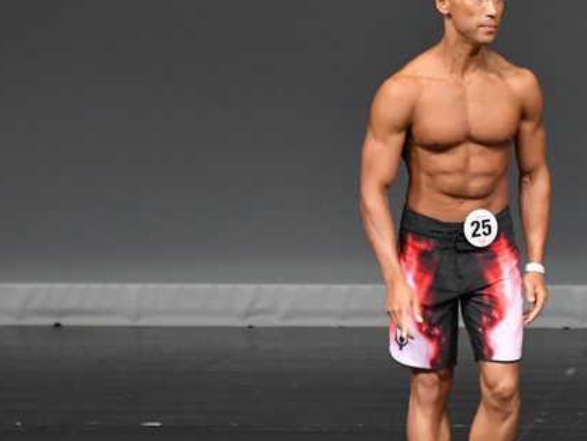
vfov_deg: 2.4
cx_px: 493
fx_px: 10449
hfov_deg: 3.2
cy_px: 247
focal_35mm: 616
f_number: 5.6
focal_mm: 230
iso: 4000
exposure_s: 1/400
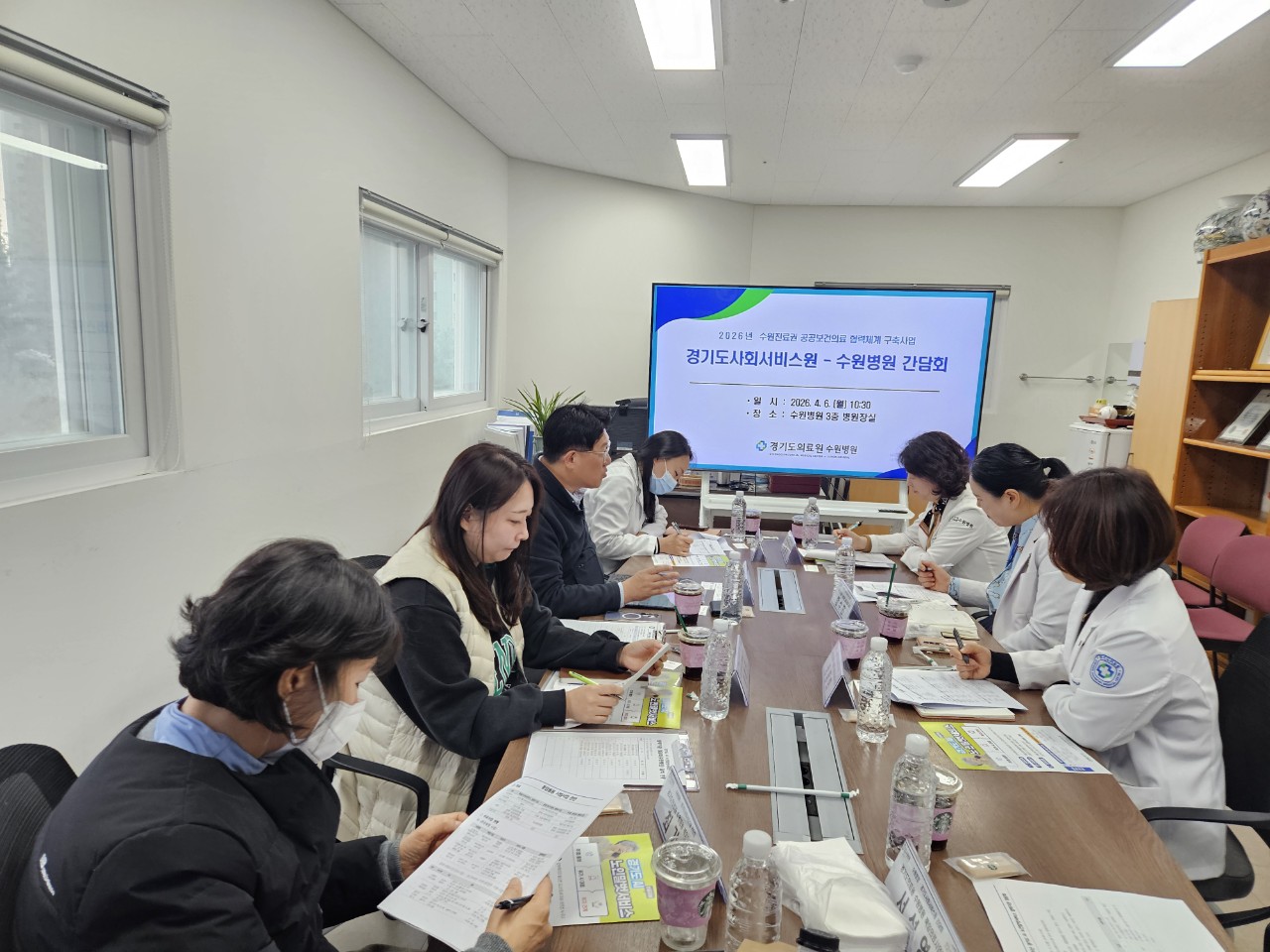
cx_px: 635
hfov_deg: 73.9
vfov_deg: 58.9
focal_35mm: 23
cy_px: 476
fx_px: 844
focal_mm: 5.4
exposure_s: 1/120
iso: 160
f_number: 1.8
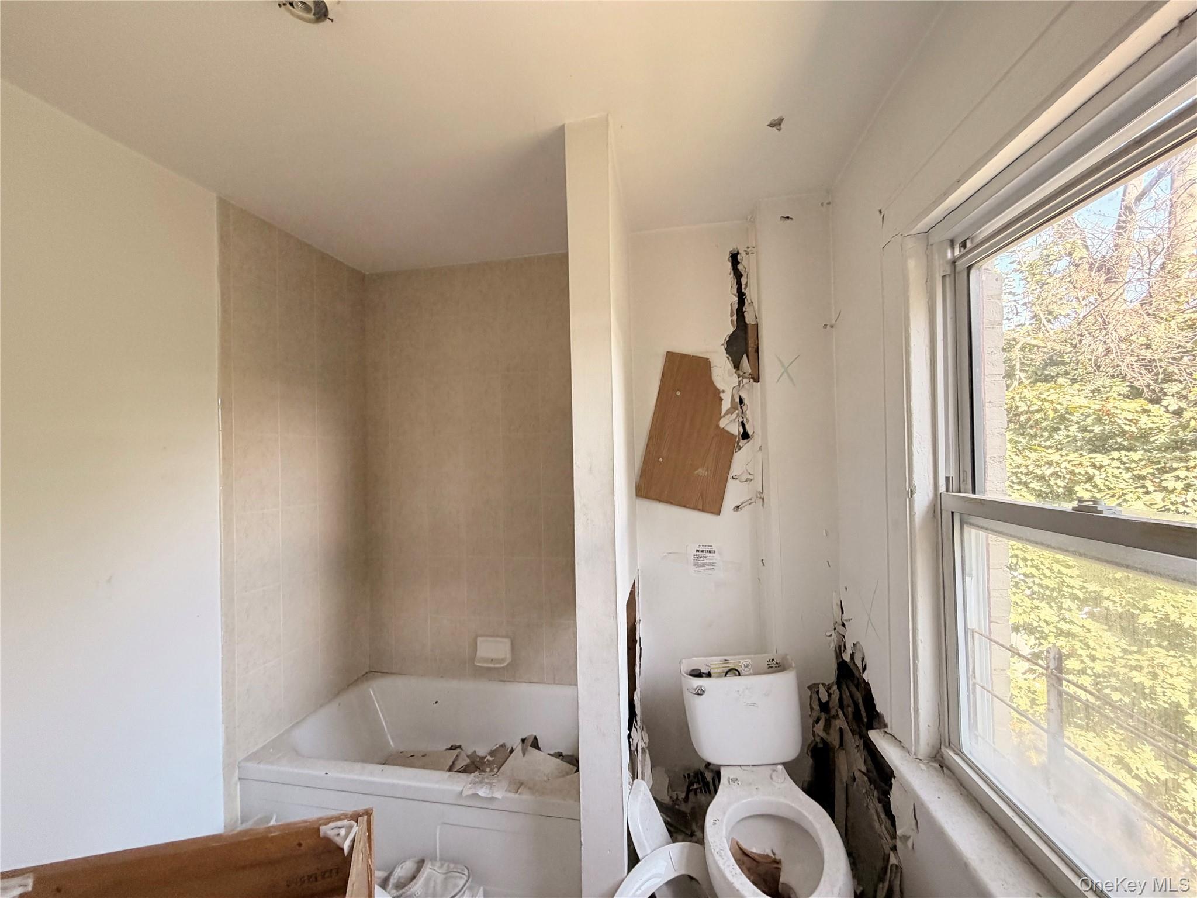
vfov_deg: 85.7
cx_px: 598
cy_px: 449
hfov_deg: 102.1
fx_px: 484
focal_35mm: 14
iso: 250
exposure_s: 1/121
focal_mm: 2.22
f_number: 2.2
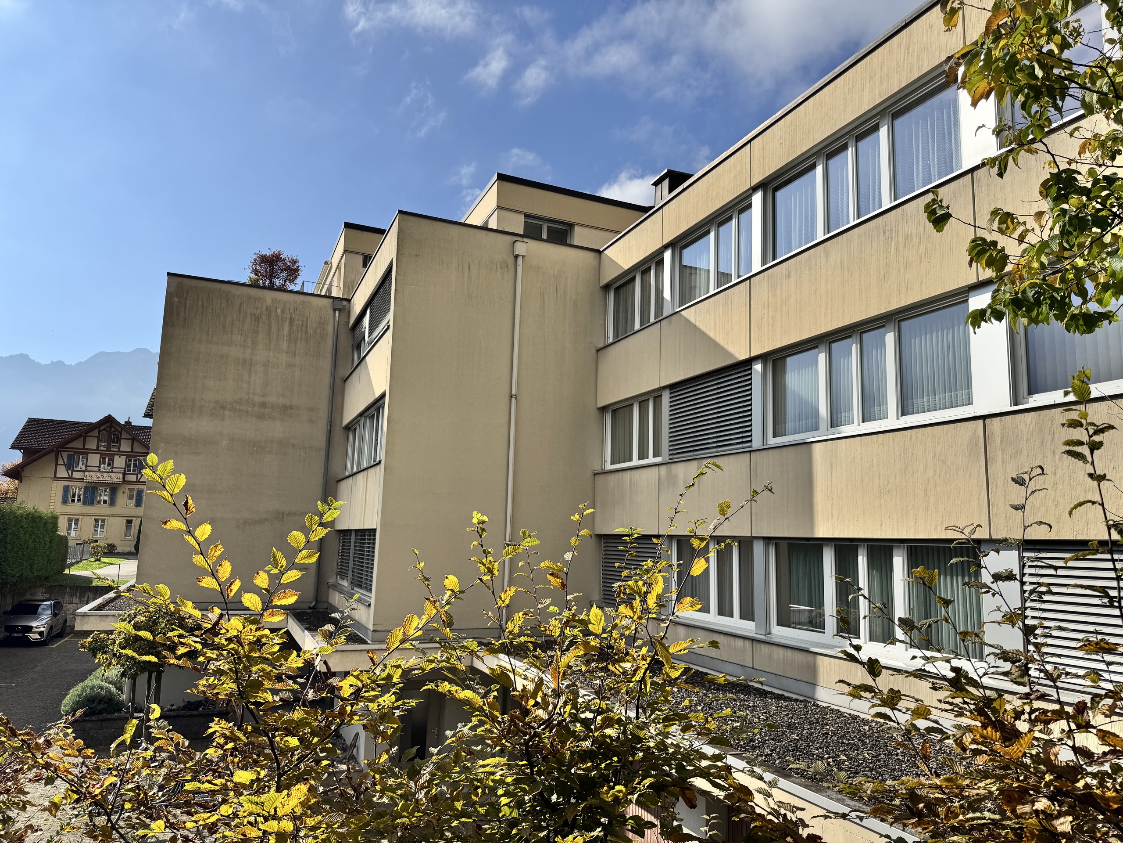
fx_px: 779
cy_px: 422
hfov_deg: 71.6
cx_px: 562
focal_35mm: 24
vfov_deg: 56.8
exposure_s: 1/7092
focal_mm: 6.76
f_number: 1.78
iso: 80
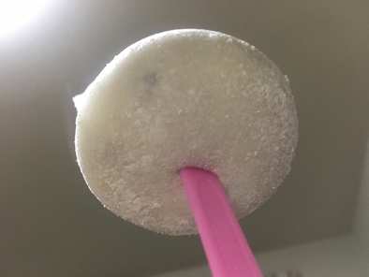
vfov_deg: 48.3
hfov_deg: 61.6
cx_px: 184
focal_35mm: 29
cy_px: 138
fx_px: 309
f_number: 2.2
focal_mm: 4.15
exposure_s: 1/30
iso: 125
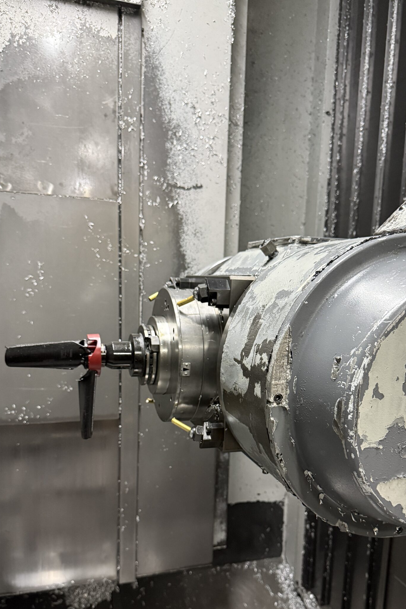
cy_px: 371
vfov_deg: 59.7
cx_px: 233
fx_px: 524
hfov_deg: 42.2
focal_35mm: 31
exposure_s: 1/60
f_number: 1.78
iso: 640
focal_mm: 6.76
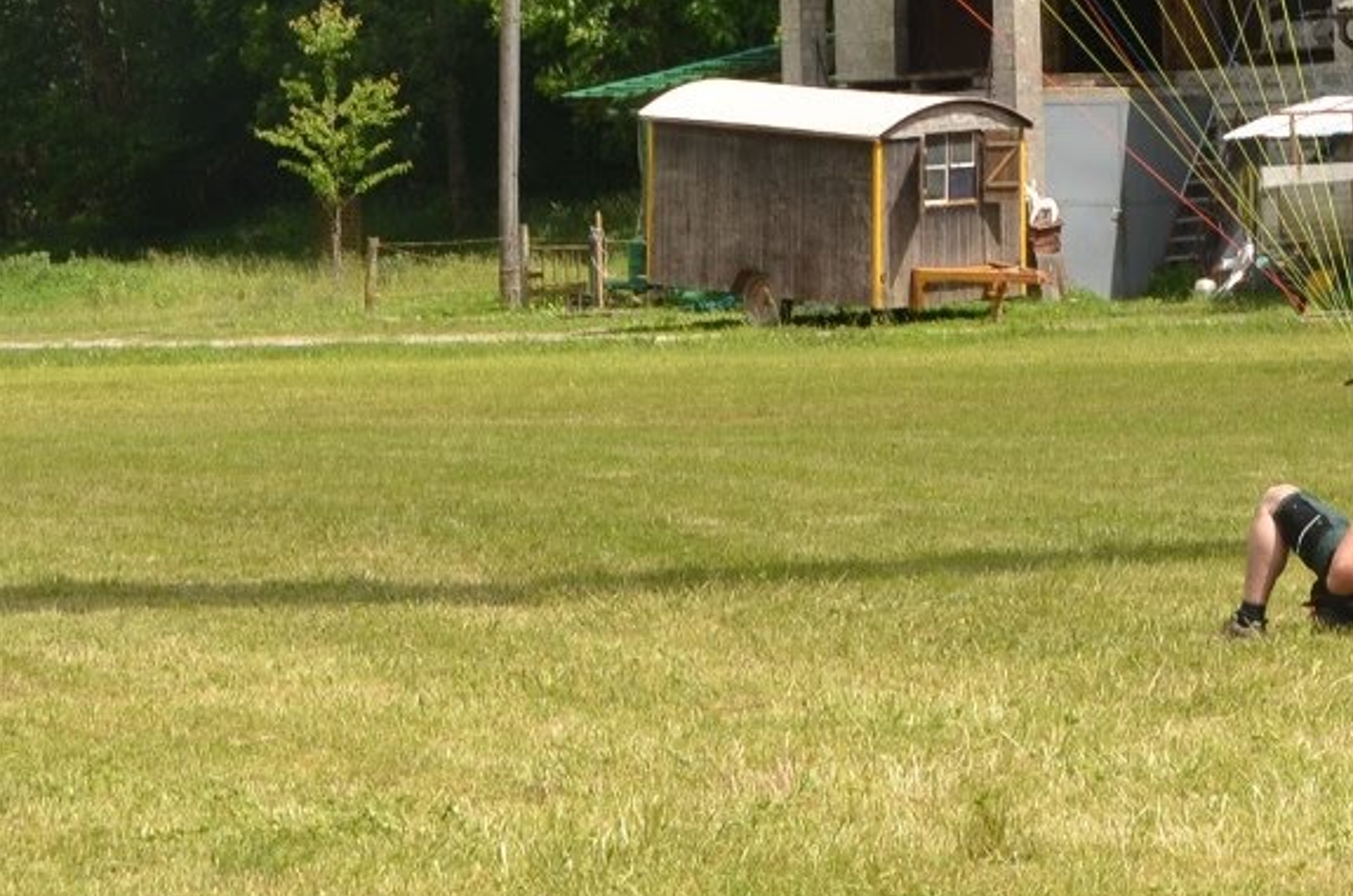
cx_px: 1261
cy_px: -521
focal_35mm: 235
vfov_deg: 5.8
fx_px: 8805
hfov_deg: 8.7
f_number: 7.1
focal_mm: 45
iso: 100
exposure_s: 1/250
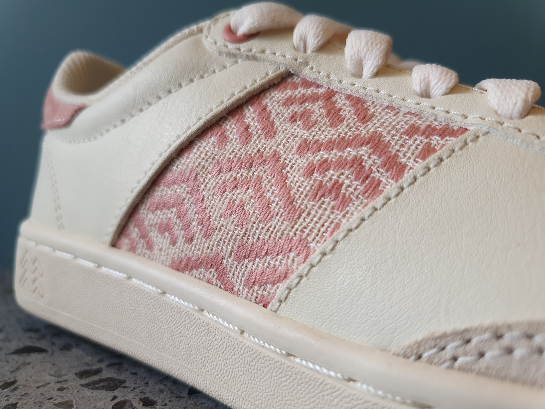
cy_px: 204
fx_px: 409
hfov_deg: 67.3
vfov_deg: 53.1
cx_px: 272
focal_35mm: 26
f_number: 2.4
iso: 50
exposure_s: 1/136
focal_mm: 4.32
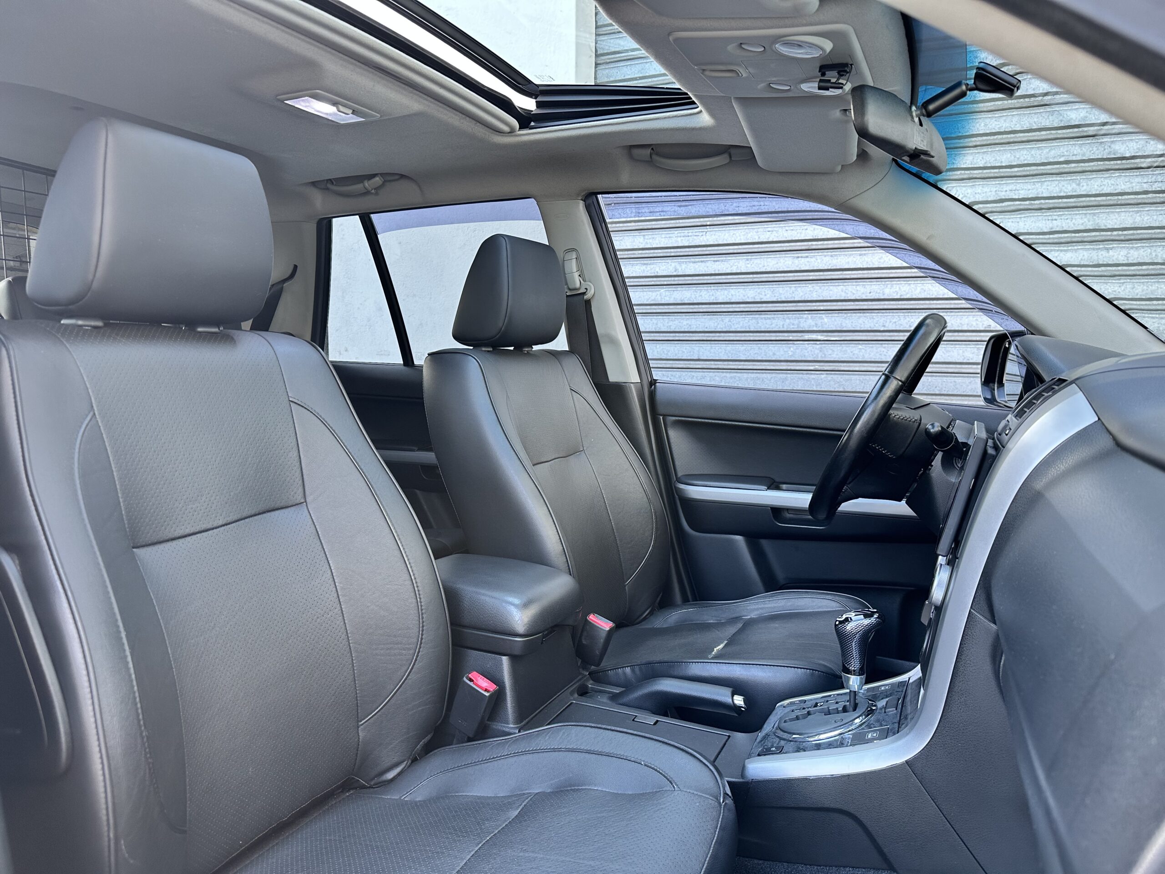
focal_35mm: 24
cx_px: 582
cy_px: 437
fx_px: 808
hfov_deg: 71.6
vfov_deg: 56.8
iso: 100
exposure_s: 1/121
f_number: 1.78
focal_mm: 6.86
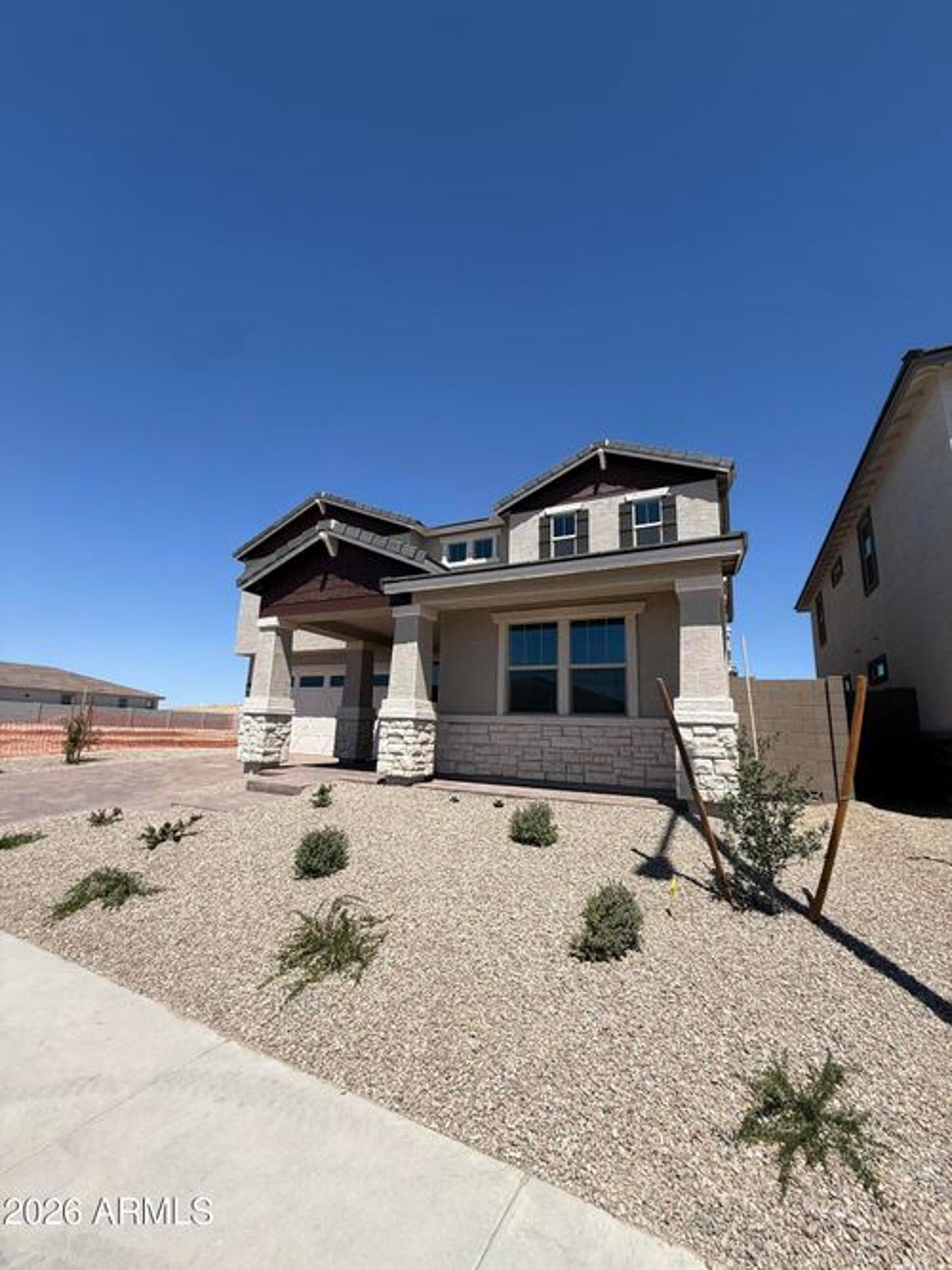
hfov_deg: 85.7
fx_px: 514
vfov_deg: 102.1
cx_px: 476
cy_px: 635
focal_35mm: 14
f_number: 2.2
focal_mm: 2.22
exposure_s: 1/2506
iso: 50
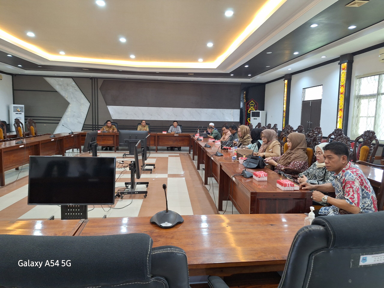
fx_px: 255
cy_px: 144
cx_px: 192
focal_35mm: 23
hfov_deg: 73.9
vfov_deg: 58.9
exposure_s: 1/50
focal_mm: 5.54
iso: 200
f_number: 1.8
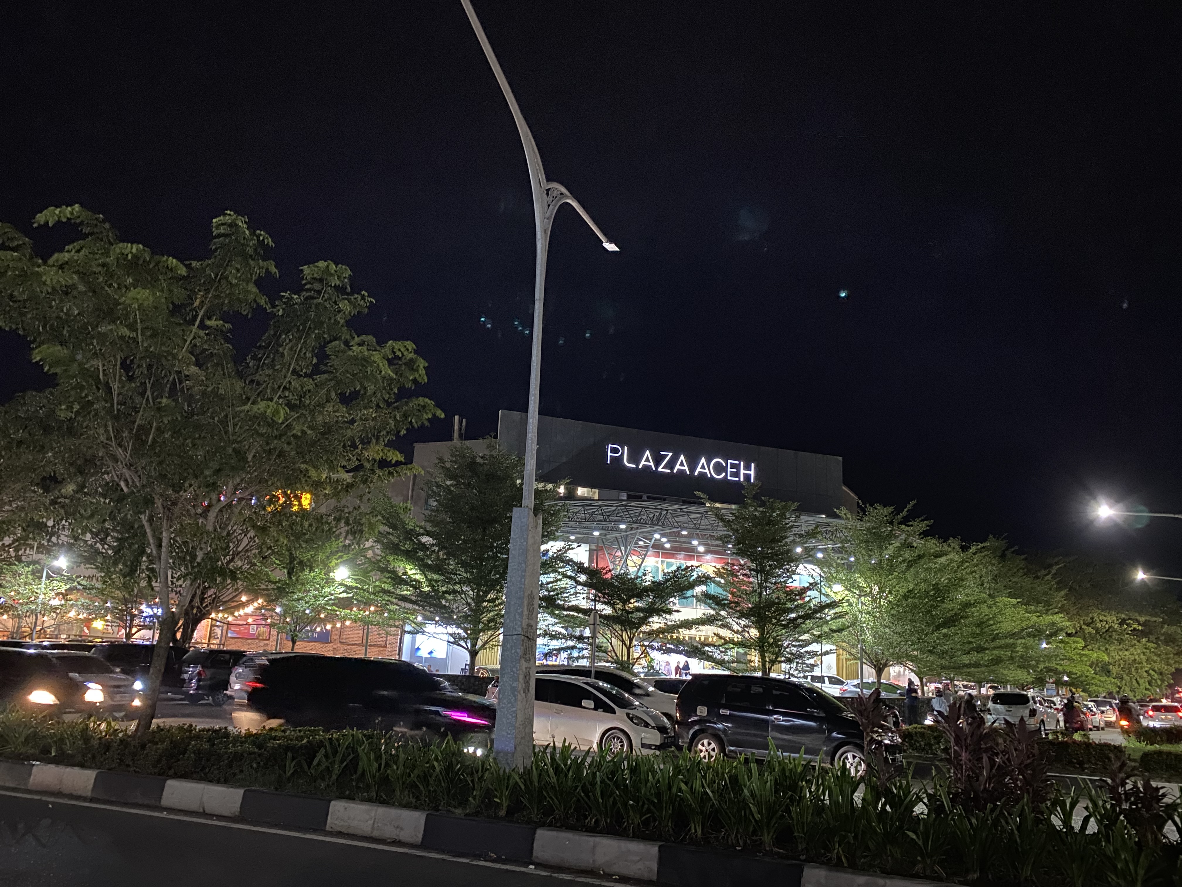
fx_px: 888
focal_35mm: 26
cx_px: 591
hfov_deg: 67.3
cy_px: 444
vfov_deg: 53.1
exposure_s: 1/20
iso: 1000
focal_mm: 4.25
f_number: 1.8
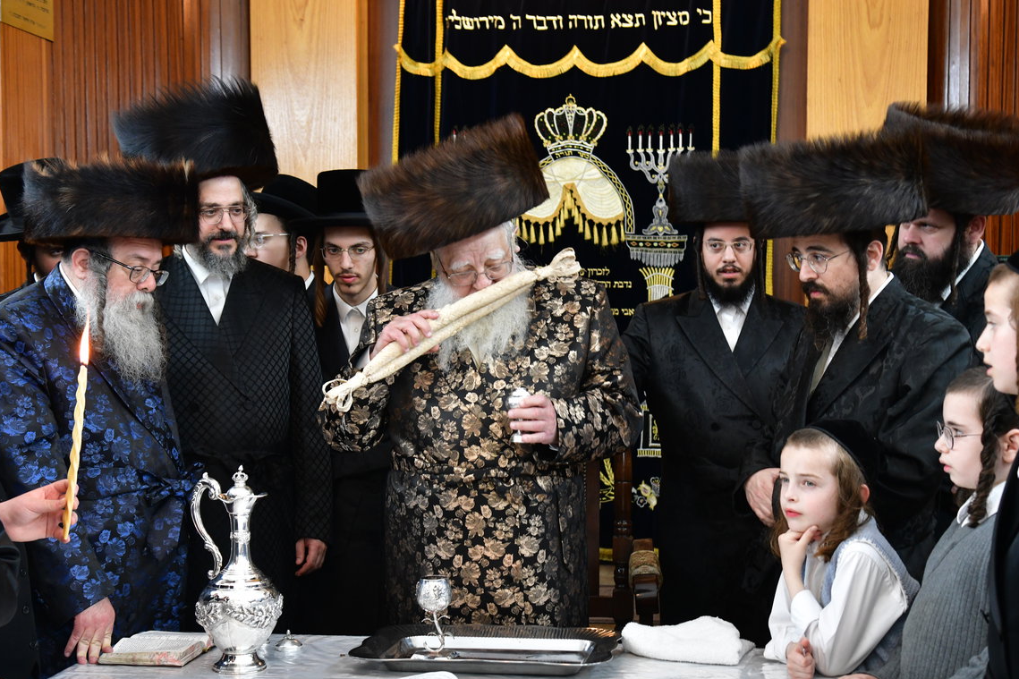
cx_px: 505
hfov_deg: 33.9
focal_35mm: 59
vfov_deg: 23.0
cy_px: 353
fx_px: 1670
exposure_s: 1/100
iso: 1600
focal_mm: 48
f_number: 5.6
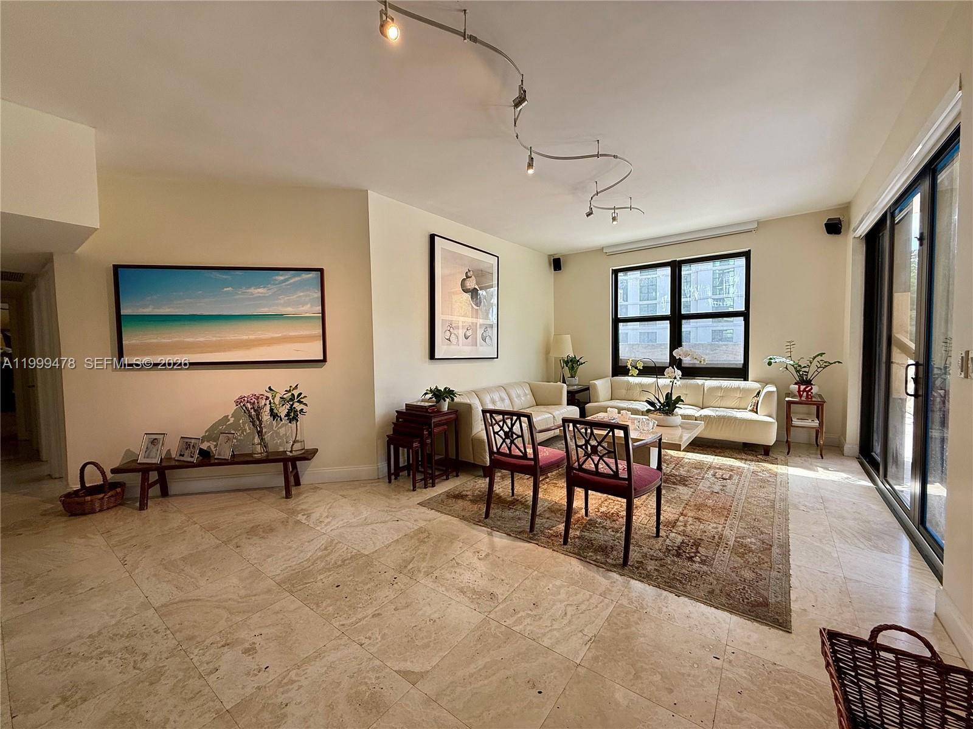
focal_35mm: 14
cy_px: 364
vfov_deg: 85.7
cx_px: 486
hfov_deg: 102.1
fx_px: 394
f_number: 2.2
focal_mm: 2.22
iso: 100
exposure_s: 1/120
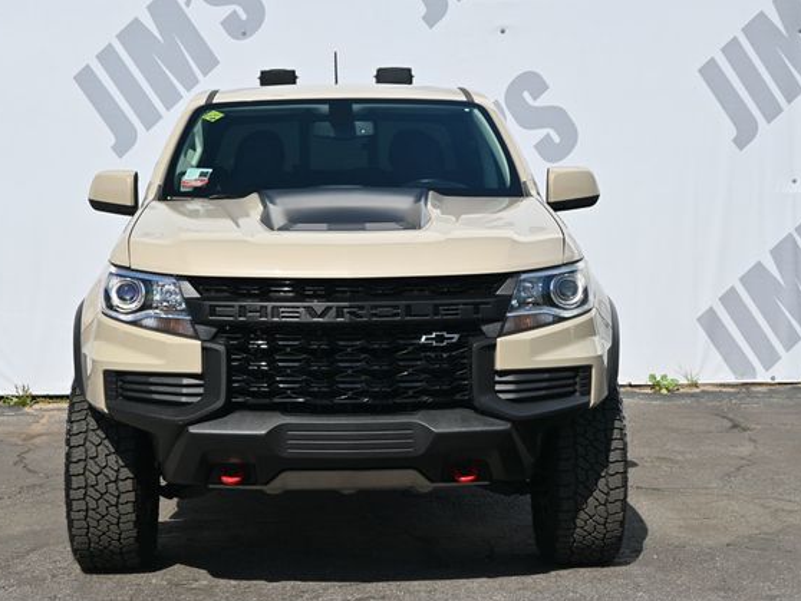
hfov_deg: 25.6
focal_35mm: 76
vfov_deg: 19.4
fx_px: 1759
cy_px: 303
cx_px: 347
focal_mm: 46
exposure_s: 1/320
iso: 100
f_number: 6
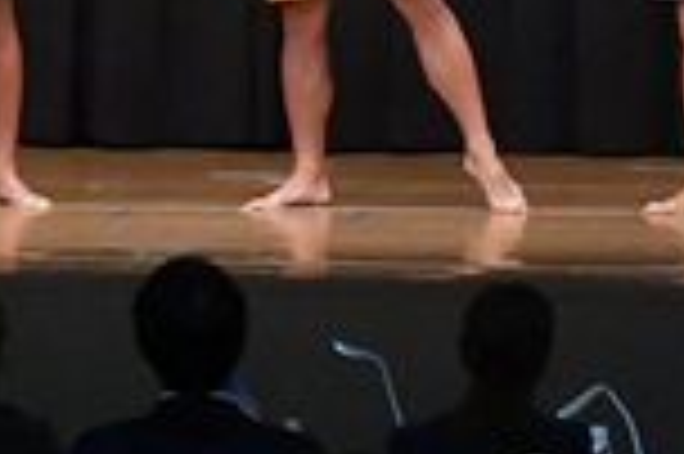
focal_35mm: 399
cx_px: 362
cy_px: -355
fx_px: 7573
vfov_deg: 3.4
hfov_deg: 5.2
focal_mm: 52
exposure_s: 1/400
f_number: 5.6
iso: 6400
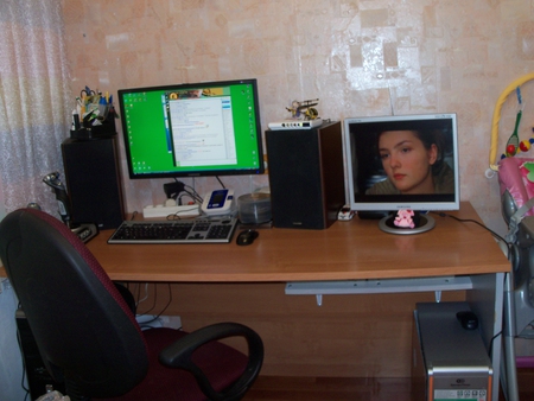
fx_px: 540
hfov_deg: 52.6
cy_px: 200
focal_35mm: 35
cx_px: 267
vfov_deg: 40.7
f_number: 3
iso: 100
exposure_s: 1/30
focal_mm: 6.3
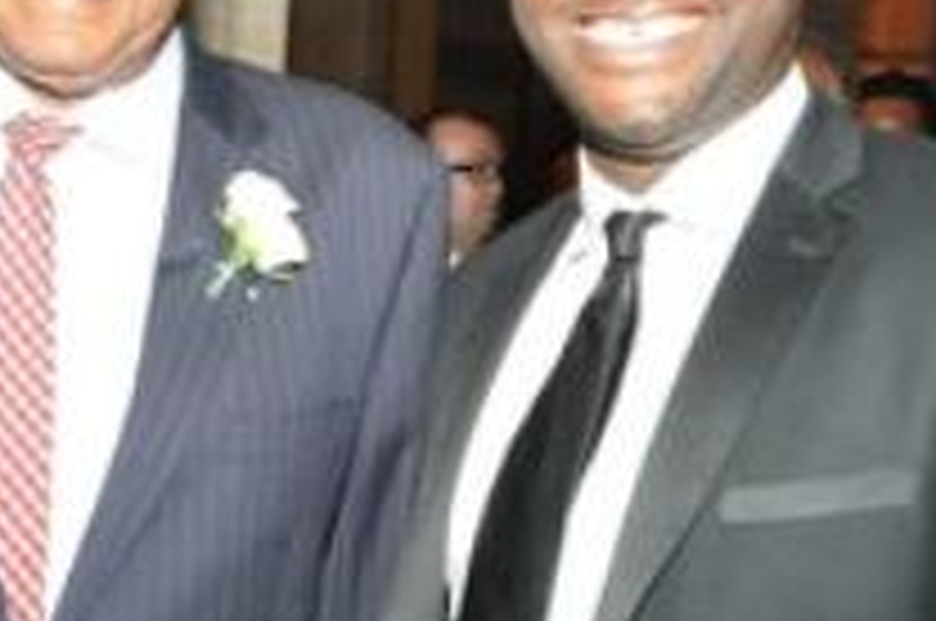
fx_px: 2025
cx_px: 58
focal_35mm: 78
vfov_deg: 17.3
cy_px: 468
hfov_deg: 25.1
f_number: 6.3
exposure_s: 1/60
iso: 1250
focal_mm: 18
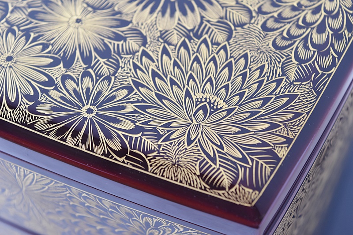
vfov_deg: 16.5
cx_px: 176
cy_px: 118
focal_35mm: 82
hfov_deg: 24.6
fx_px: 809
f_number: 6.3
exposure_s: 1/6
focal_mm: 55
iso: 800
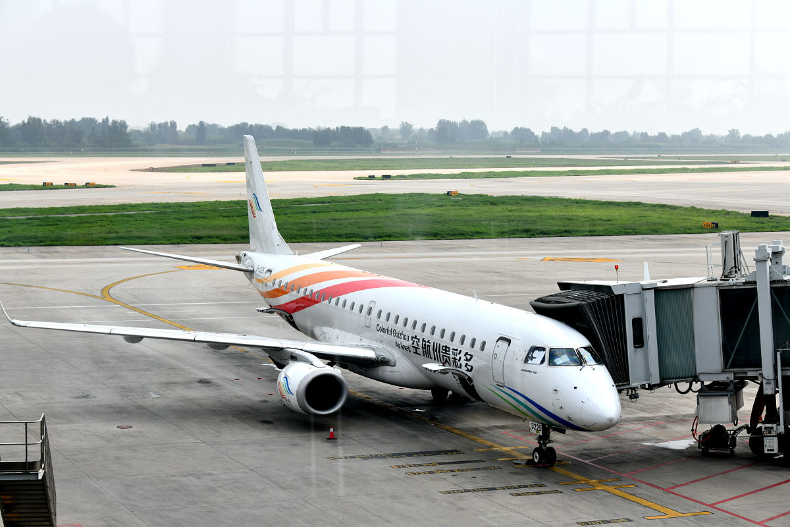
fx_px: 1712
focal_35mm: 78
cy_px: 264
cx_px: 395
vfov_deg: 17.5
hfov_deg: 26.0
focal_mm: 78
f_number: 8
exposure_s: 1/640
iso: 200
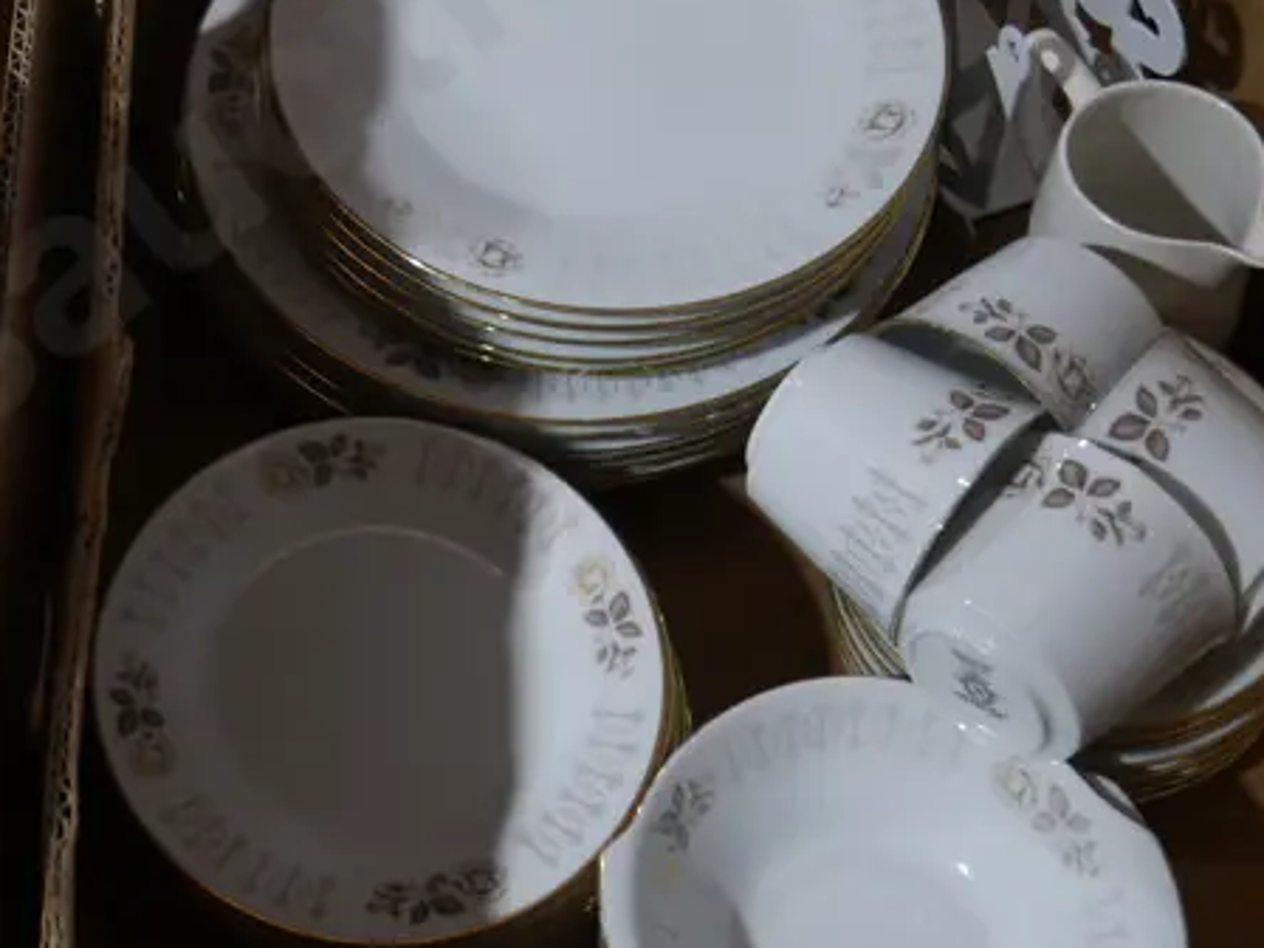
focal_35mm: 64
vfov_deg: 22.6
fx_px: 2337
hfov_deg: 29.4
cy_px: 179
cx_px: 206
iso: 320
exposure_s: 1/60
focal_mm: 14
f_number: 3.5
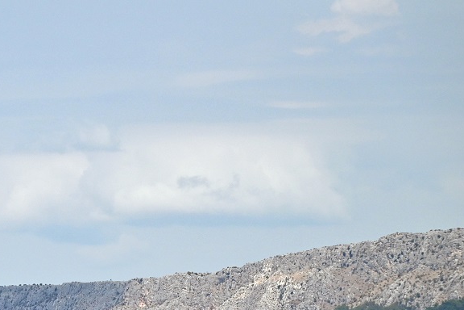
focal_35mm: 443
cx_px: 66
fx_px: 5709
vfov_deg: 3.1
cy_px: 236
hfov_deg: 4.6
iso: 250
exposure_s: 1/5000
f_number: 5
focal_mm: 170
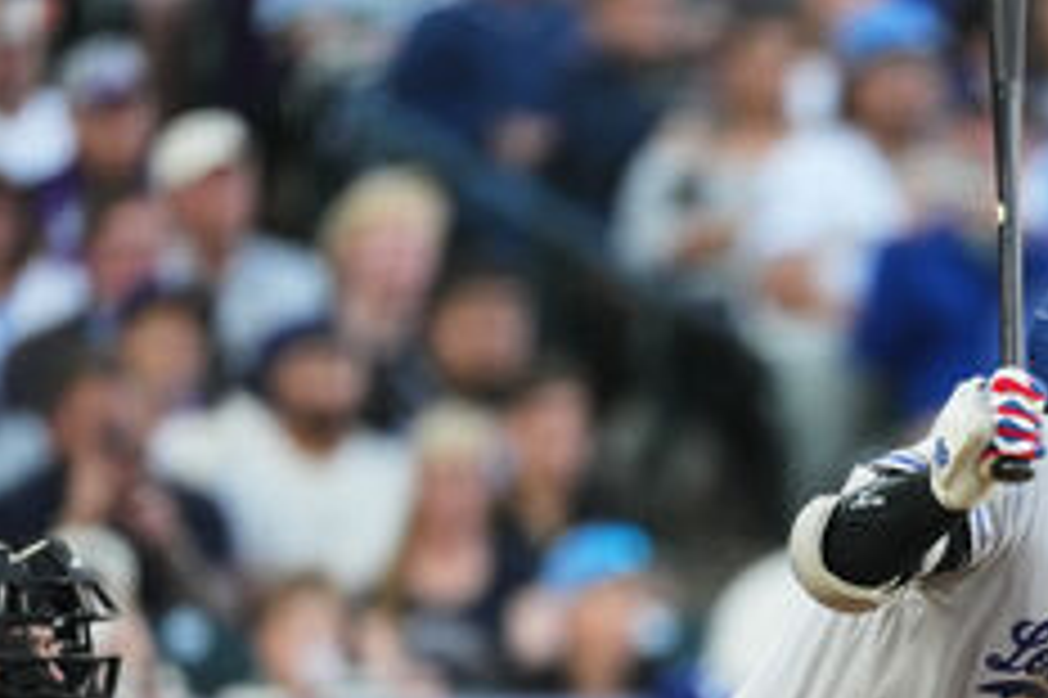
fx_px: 29991
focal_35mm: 1031
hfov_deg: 2.0
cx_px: 819
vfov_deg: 1.3
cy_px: 561
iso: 3200
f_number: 4
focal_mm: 600
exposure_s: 1/1600
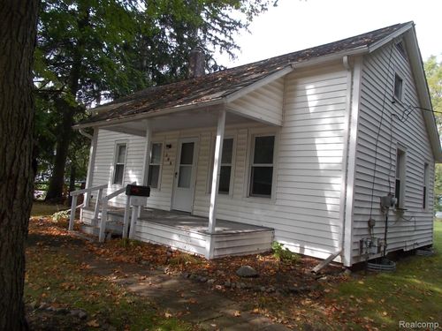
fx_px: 332
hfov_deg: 67.3
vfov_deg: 53.1
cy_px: 166
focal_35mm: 26
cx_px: 221
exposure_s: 1/250
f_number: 3.2
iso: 80
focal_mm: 4.6
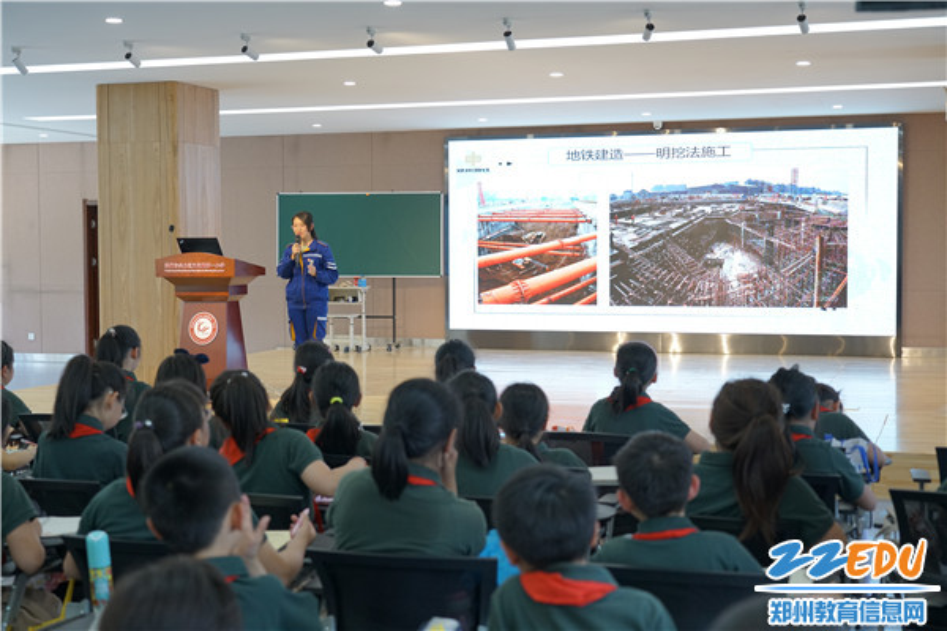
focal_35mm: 50
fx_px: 1315
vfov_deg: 27.0
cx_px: 474
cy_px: 316
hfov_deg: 39.6
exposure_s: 1/160
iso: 1250
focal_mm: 50
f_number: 4
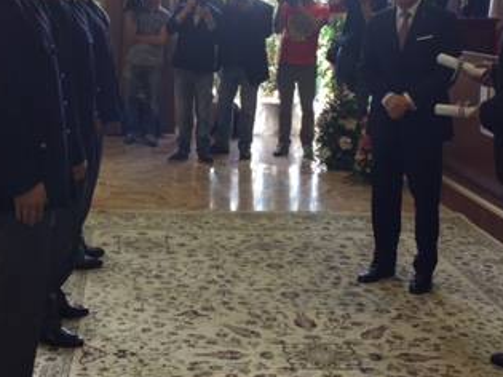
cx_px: 187
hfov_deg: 32.5
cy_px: 45
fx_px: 857
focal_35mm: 59
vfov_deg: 24.2
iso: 40
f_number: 2.2
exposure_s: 1/60
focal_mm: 4.15
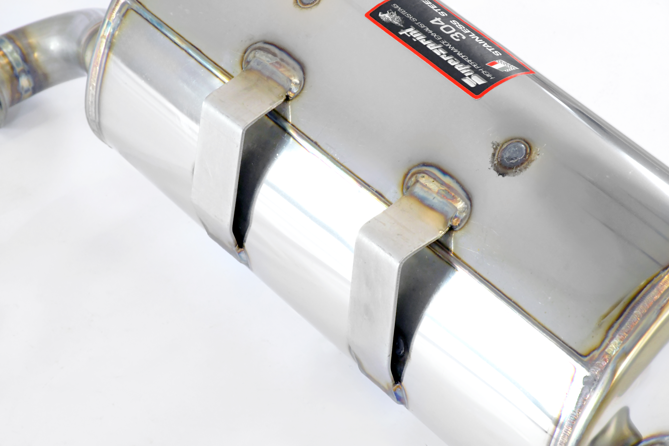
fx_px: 2787
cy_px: 223
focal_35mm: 150
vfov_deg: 9.1
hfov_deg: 13.7
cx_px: 334
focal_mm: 100
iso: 4000
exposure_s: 1/200
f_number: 13
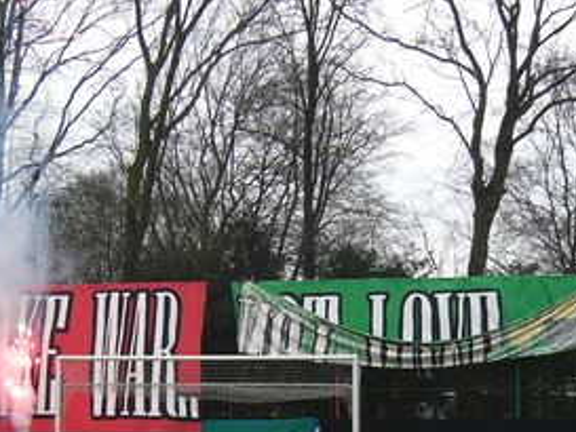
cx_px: 279
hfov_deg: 26.7
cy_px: 347
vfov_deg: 20.0
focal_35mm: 73
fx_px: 1215
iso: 100
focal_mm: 5.8
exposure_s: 1/320
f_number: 2.8
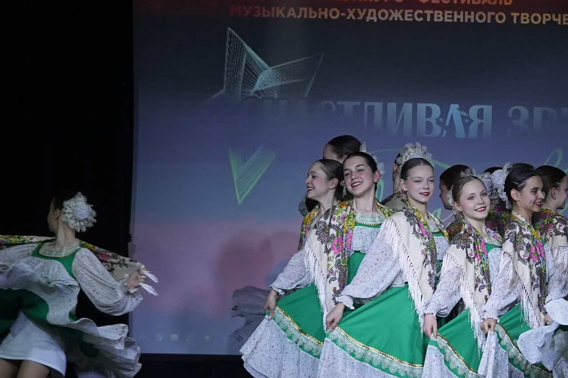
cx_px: 458
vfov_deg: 6.2
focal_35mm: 221
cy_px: 173
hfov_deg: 9.3
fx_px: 3486
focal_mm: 74
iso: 1250
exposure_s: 1/400
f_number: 2.8
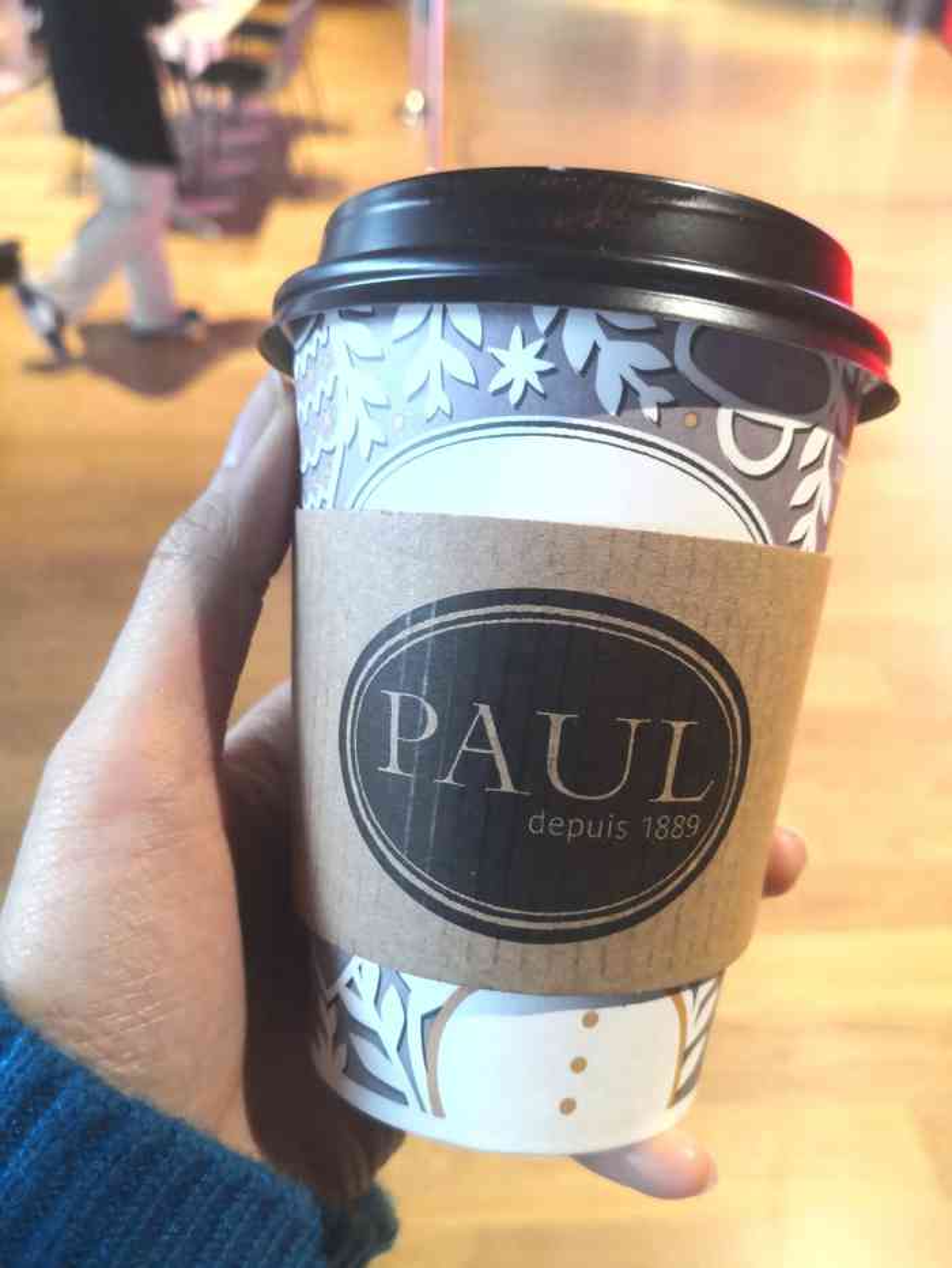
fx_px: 990
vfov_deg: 65.3
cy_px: 634
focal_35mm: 27
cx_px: 476
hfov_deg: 51.4
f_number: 1.6
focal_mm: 3.95
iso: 320
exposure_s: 1/100
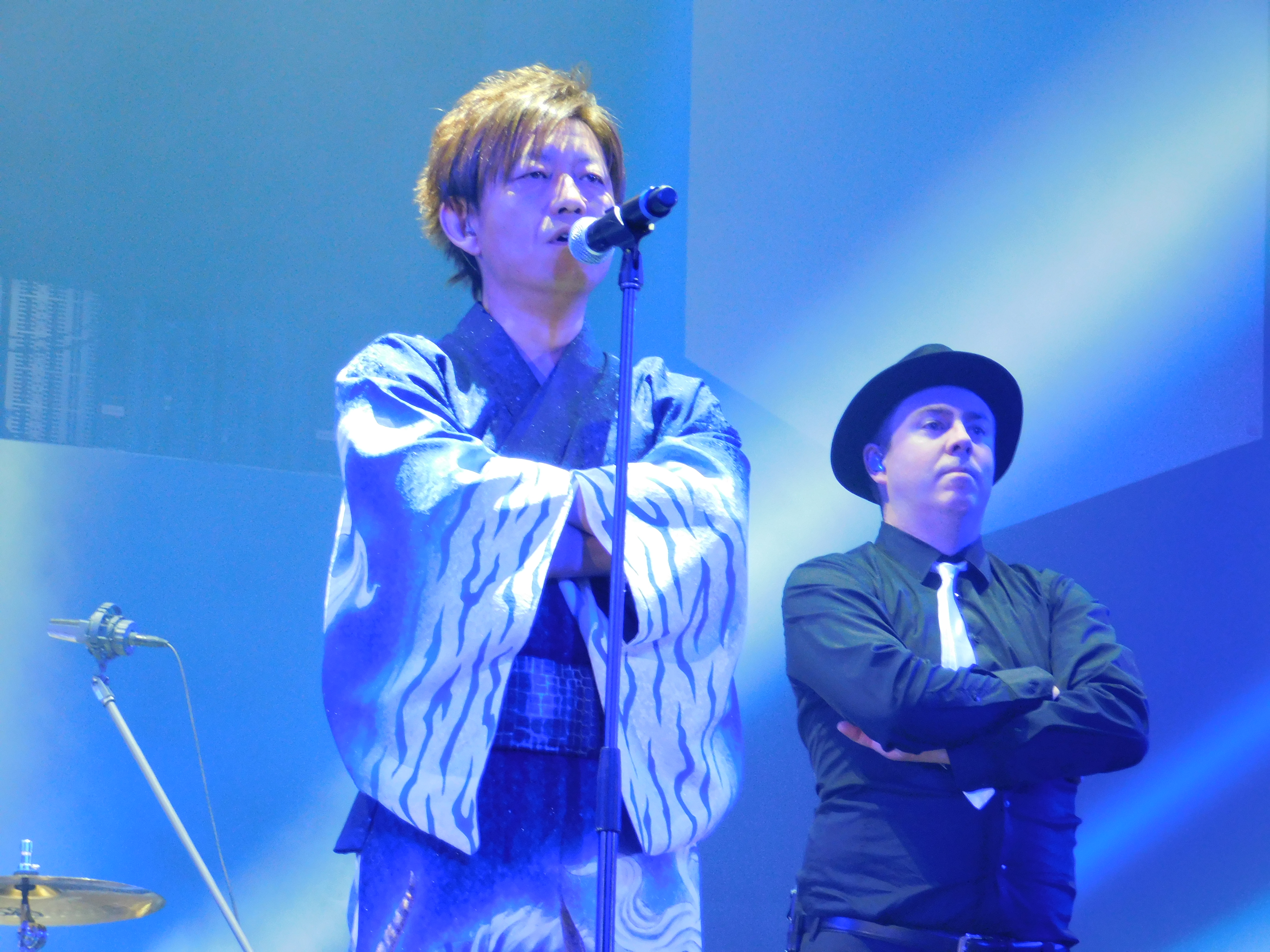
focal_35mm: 184
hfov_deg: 10.7
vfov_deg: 8.1
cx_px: 635
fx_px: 6751
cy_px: 476
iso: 400
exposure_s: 1/30
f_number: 5.4
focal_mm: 32.7
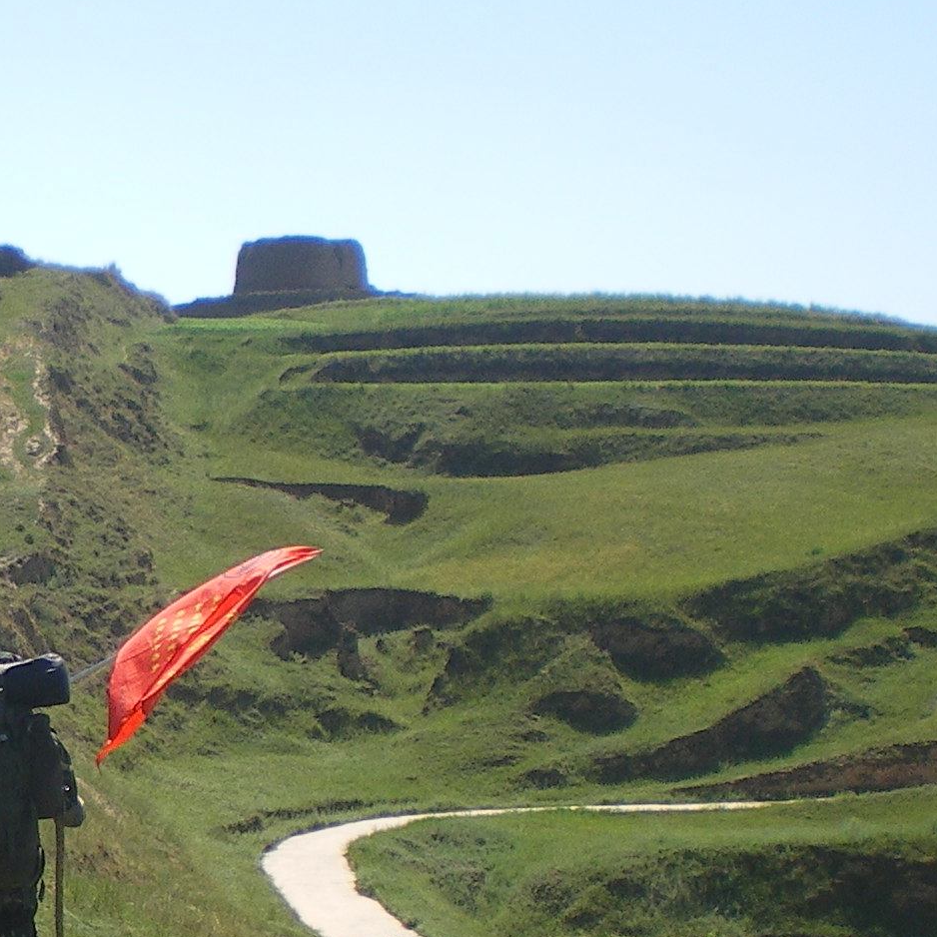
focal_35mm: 110
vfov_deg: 15.7
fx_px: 3369
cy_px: 806
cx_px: -275
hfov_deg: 15.1
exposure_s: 1/320
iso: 64
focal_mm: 6.3
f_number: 4.6
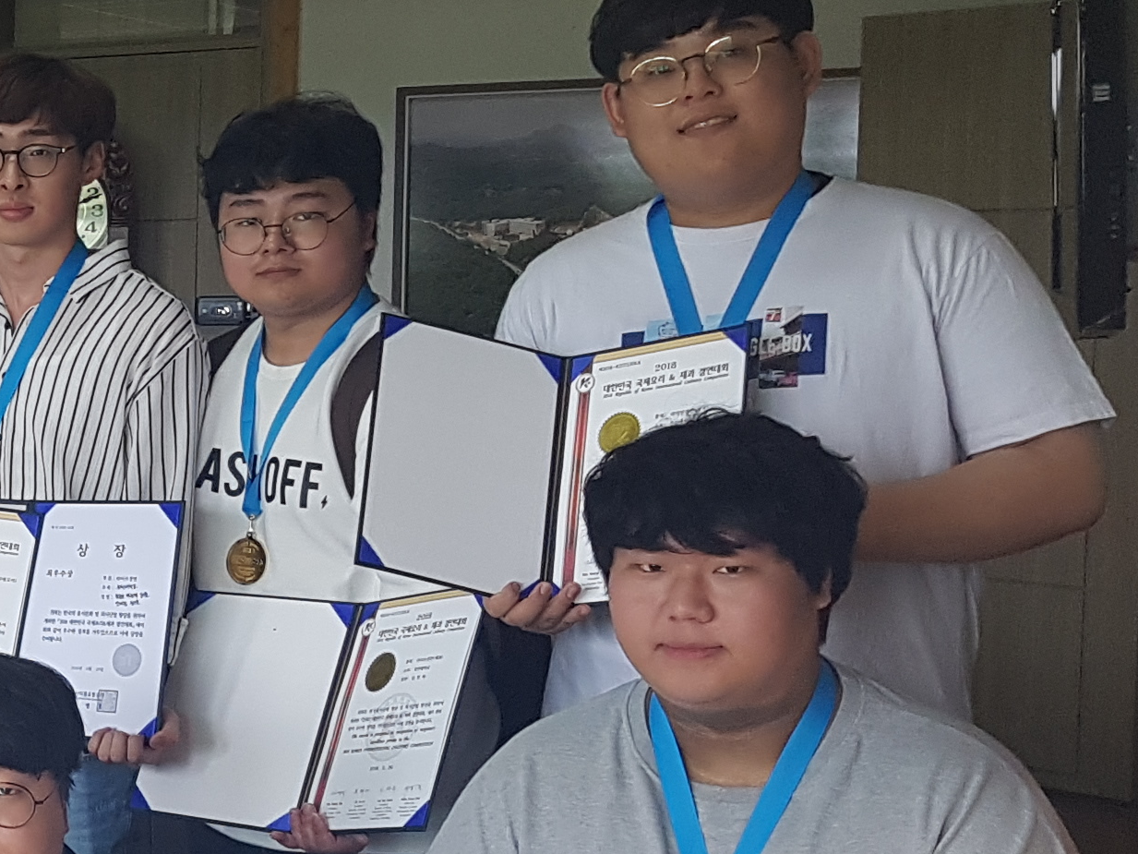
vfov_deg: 17.4
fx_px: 2795
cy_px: 465
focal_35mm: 85
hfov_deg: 19.4
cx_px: -668
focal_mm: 4.2
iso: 100
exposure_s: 1/120
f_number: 1.7
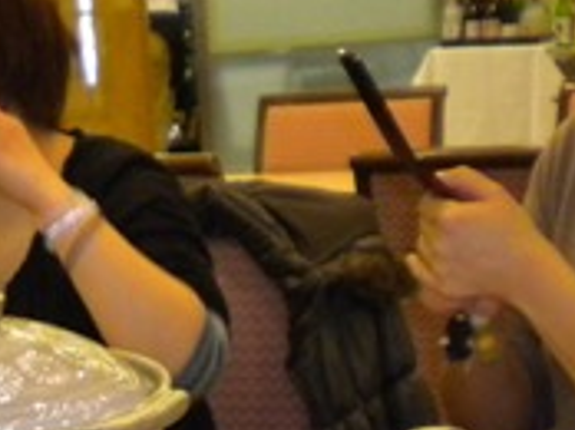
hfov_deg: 17.4
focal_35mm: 110
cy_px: 569
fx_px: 1825
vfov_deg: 13.0
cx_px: -21
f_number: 3.1
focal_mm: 6.3
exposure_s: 1/33.1
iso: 400
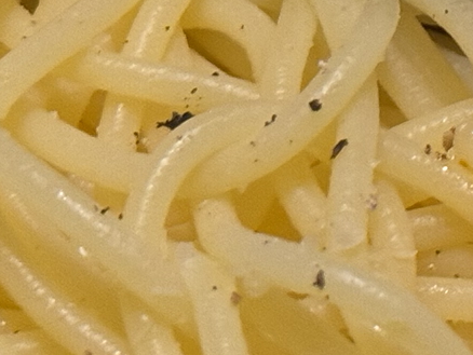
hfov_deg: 8.9
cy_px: -179
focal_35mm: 219
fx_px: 2994
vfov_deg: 6.7
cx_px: 585
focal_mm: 6.76
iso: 320
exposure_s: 1/33
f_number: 1.78
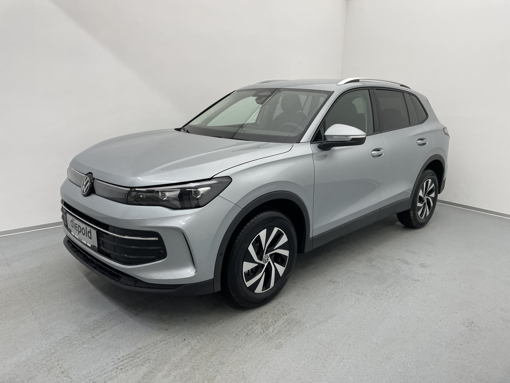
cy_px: 192
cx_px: 255
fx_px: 383
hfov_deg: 67.3
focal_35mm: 26
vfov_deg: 53.1
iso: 64
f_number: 1.6
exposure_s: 1/100
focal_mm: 4.2
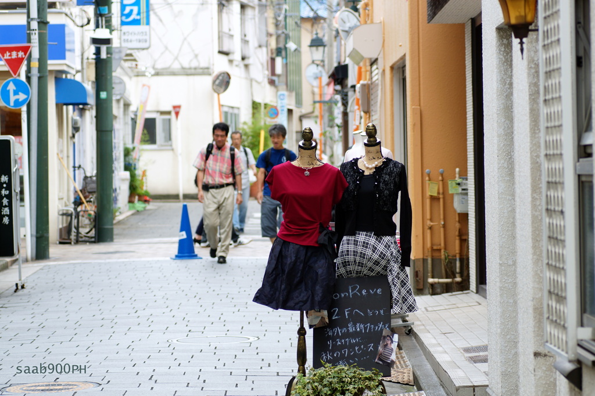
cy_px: 198
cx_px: 298
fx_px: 2230
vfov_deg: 10.2
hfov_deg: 15.2
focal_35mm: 135
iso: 100
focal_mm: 90
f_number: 4
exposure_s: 1/50
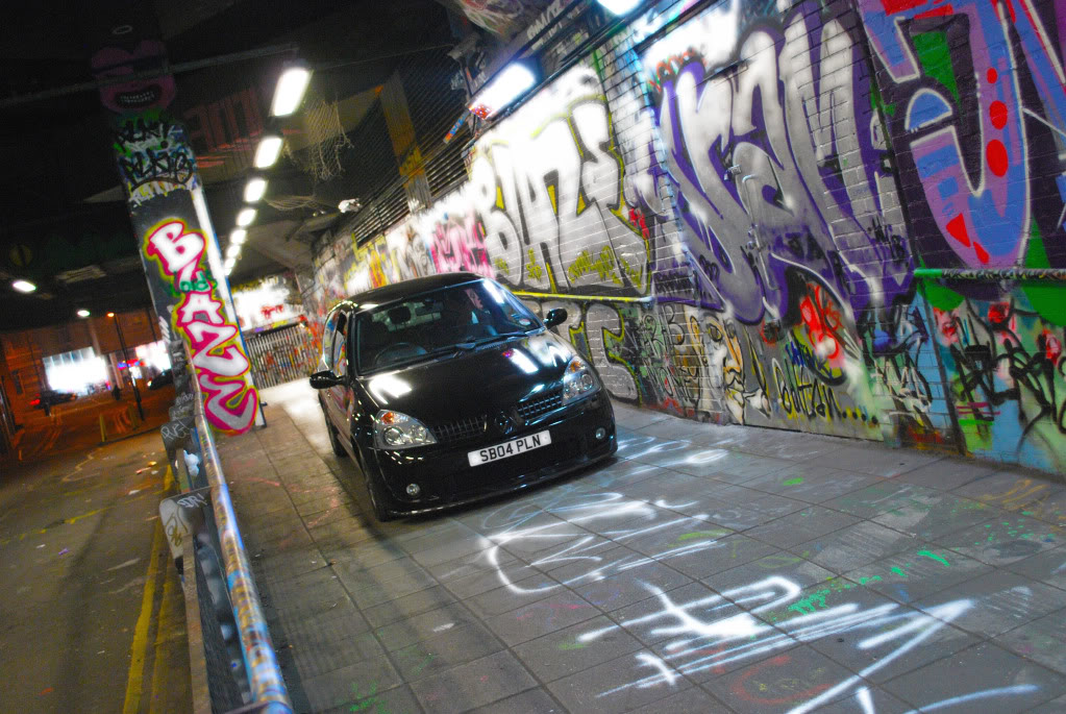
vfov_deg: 34.3
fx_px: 1156
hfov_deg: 49.5
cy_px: 357
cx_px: 533
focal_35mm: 39
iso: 800
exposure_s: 1/15
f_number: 4.2
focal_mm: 26
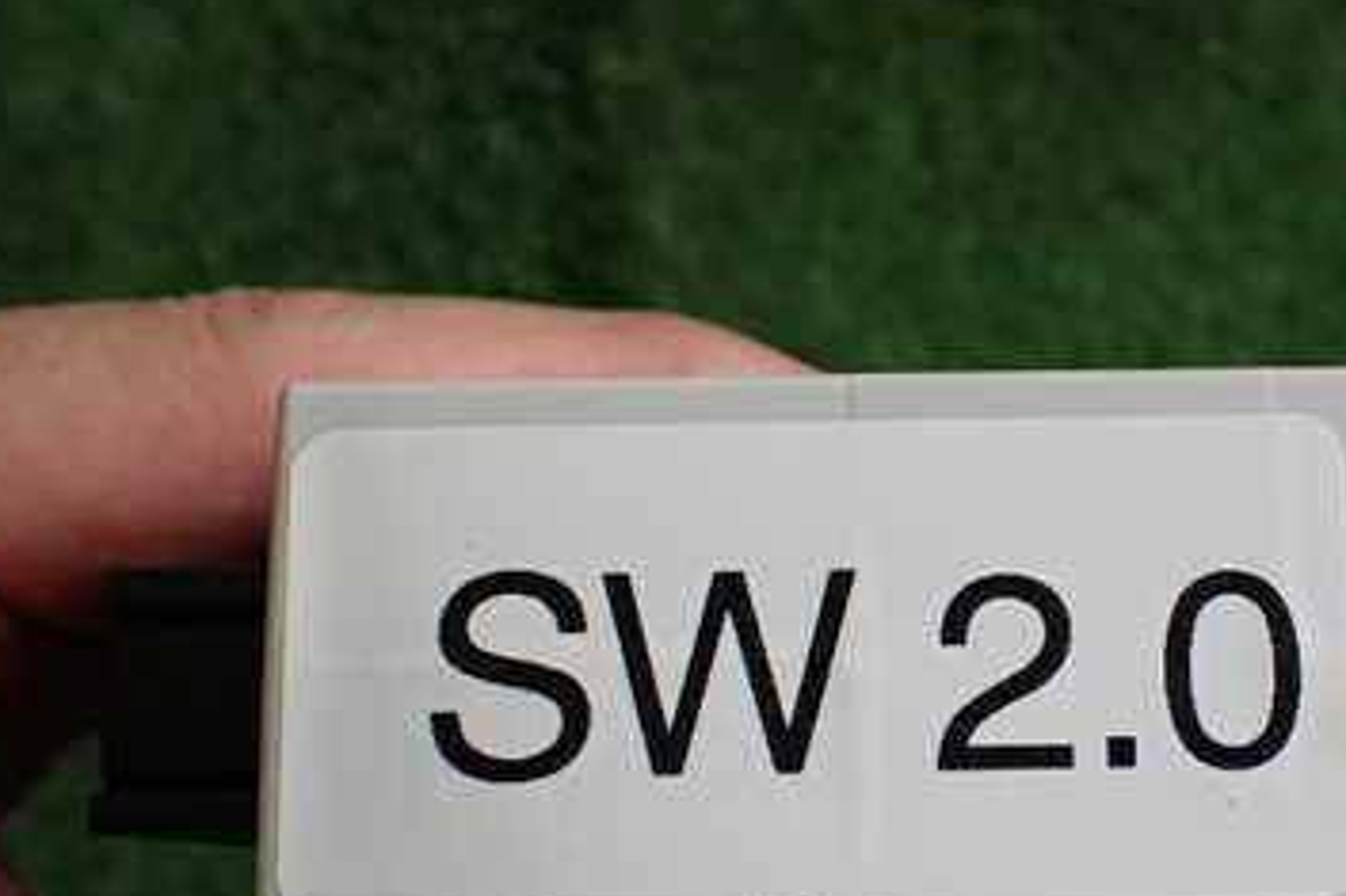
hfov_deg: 36.5
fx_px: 1981
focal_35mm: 53
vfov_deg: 25.4
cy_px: 591
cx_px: 1030
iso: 200
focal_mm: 5.4
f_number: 2.3
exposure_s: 1/125
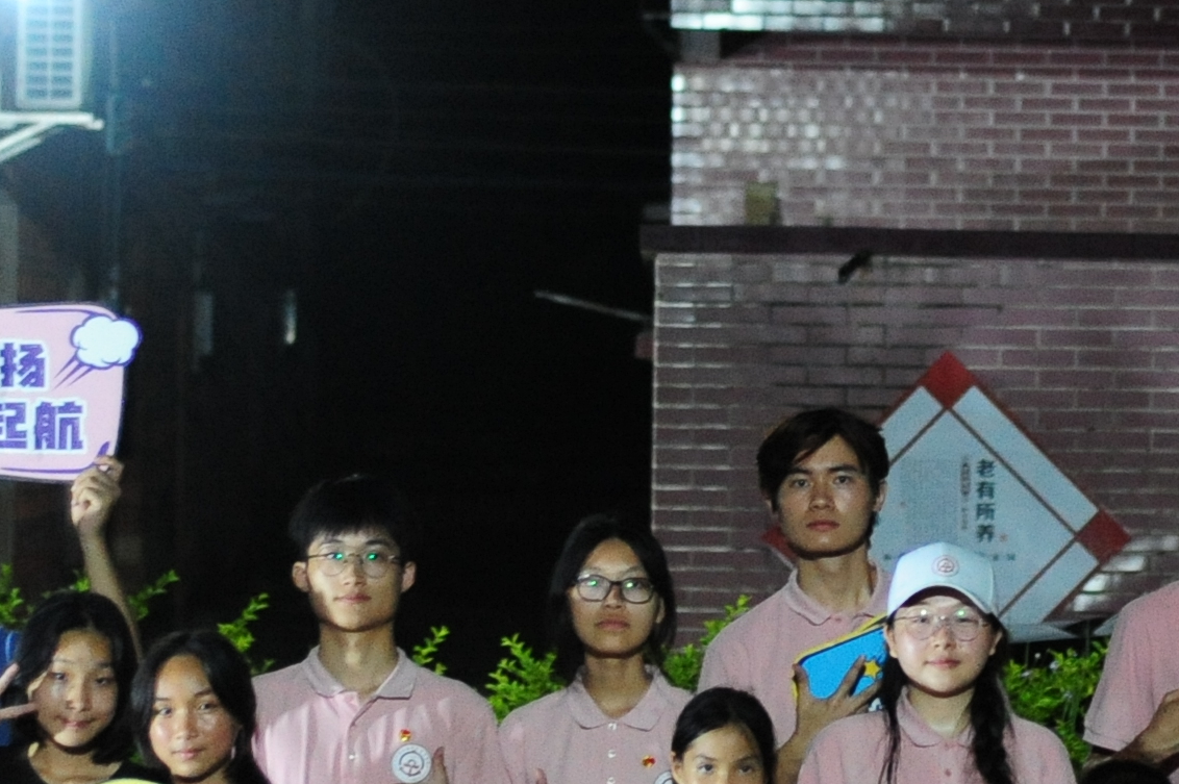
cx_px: 981
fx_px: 6152
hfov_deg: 10.9
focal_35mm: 188
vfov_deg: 7.3
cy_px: 296
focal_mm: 50
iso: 3200
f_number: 2.2
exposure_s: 1/60
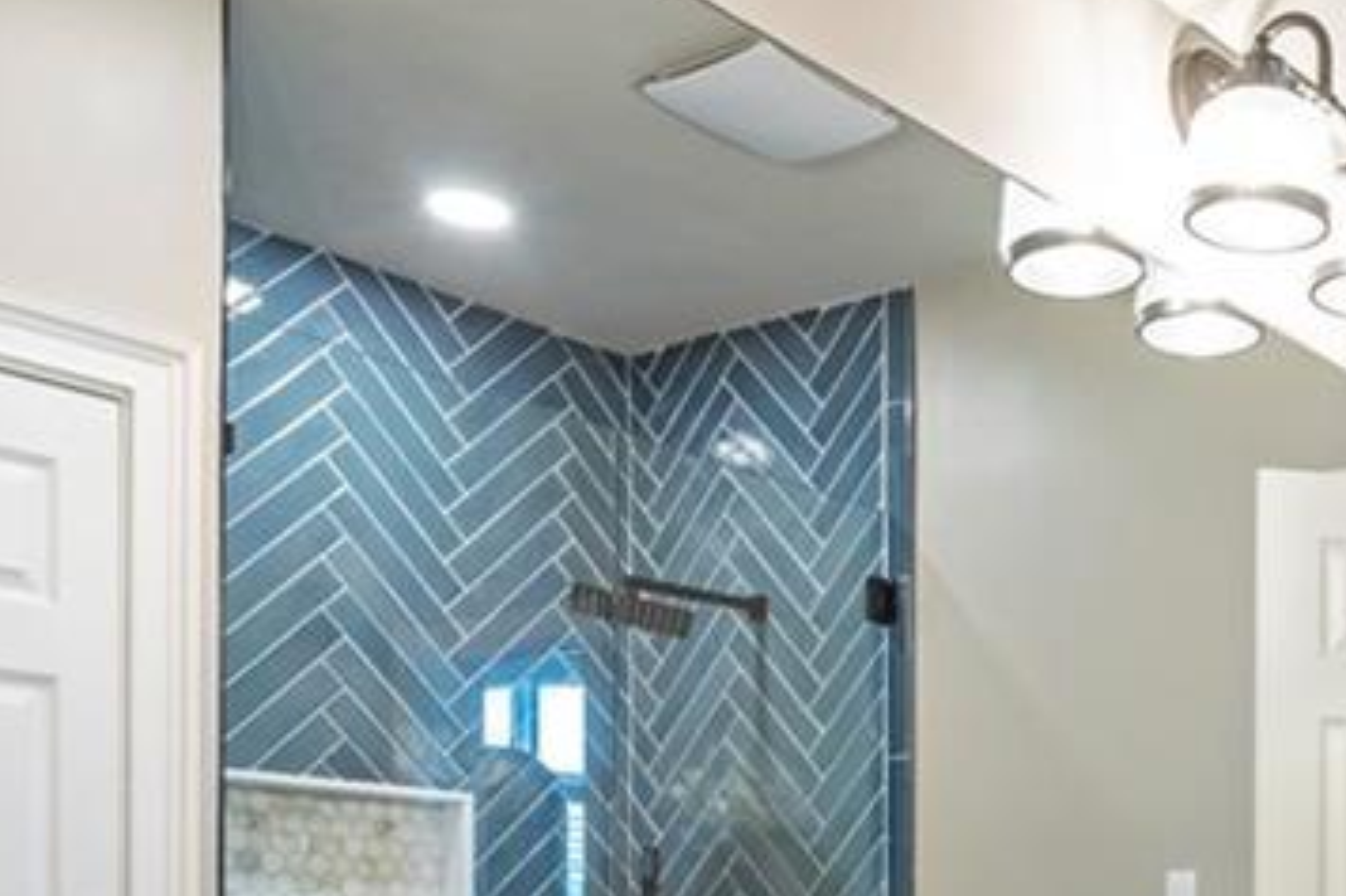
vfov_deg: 26.6
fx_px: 1719
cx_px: 1316
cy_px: 1021
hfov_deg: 38.4
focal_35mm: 46
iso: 640
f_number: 8
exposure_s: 1/13
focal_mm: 16
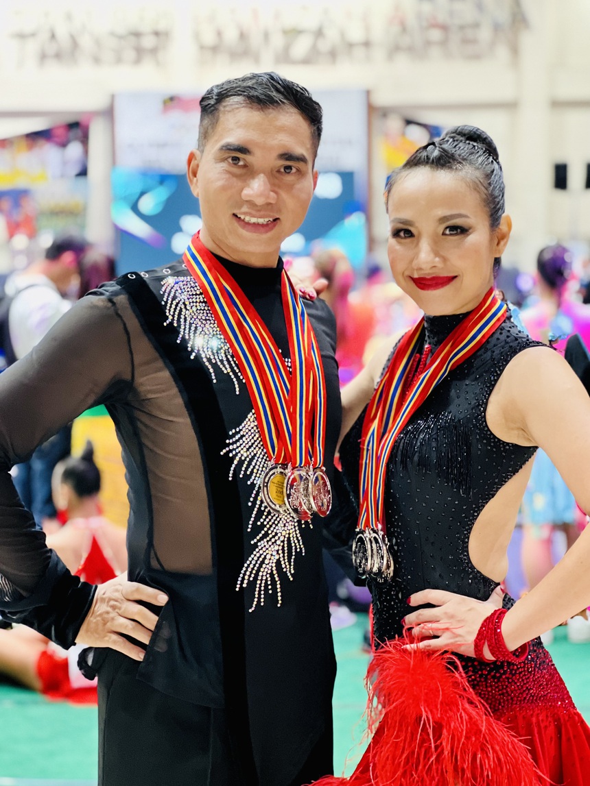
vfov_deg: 25.3
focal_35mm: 77
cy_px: 393
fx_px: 1750
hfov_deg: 19.1
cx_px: 295
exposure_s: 1/24
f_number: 2.8
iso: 400
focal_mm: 9
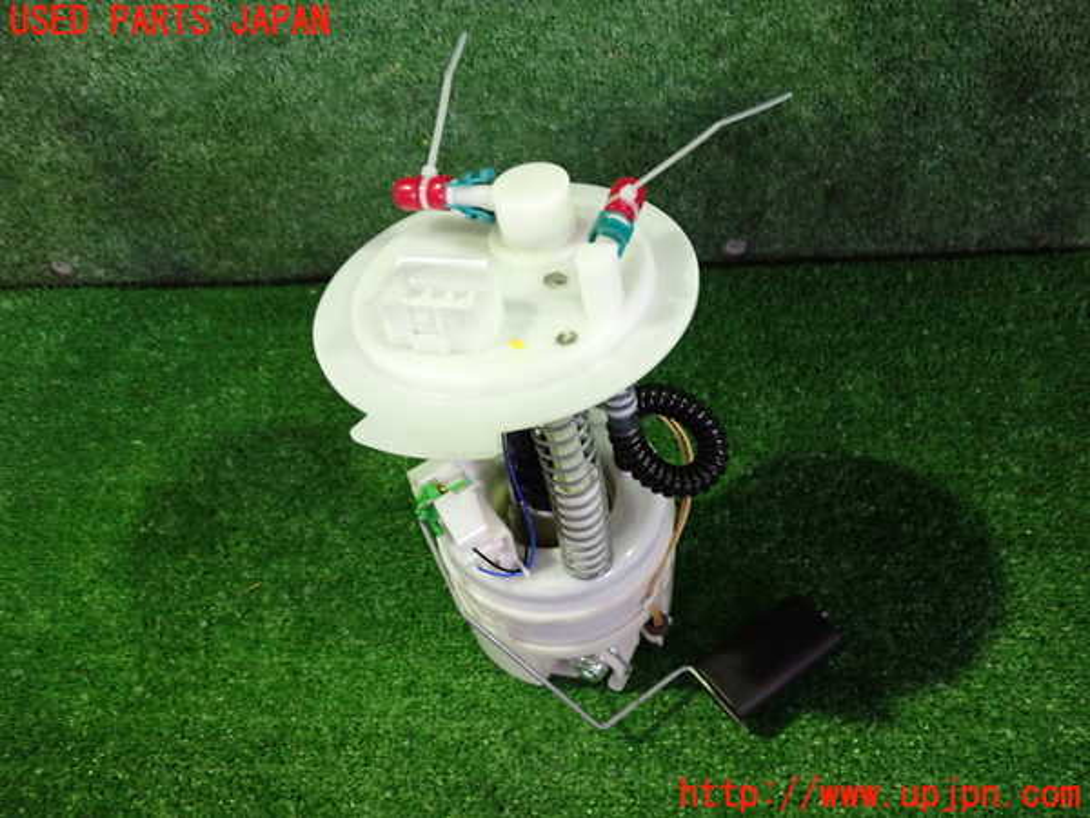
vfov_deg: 46.8
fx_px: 945
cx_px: 545
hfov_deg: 60.0
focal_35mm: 30
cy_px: 409
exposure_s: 1/30
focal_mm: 5.4
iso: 800
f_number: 2.3
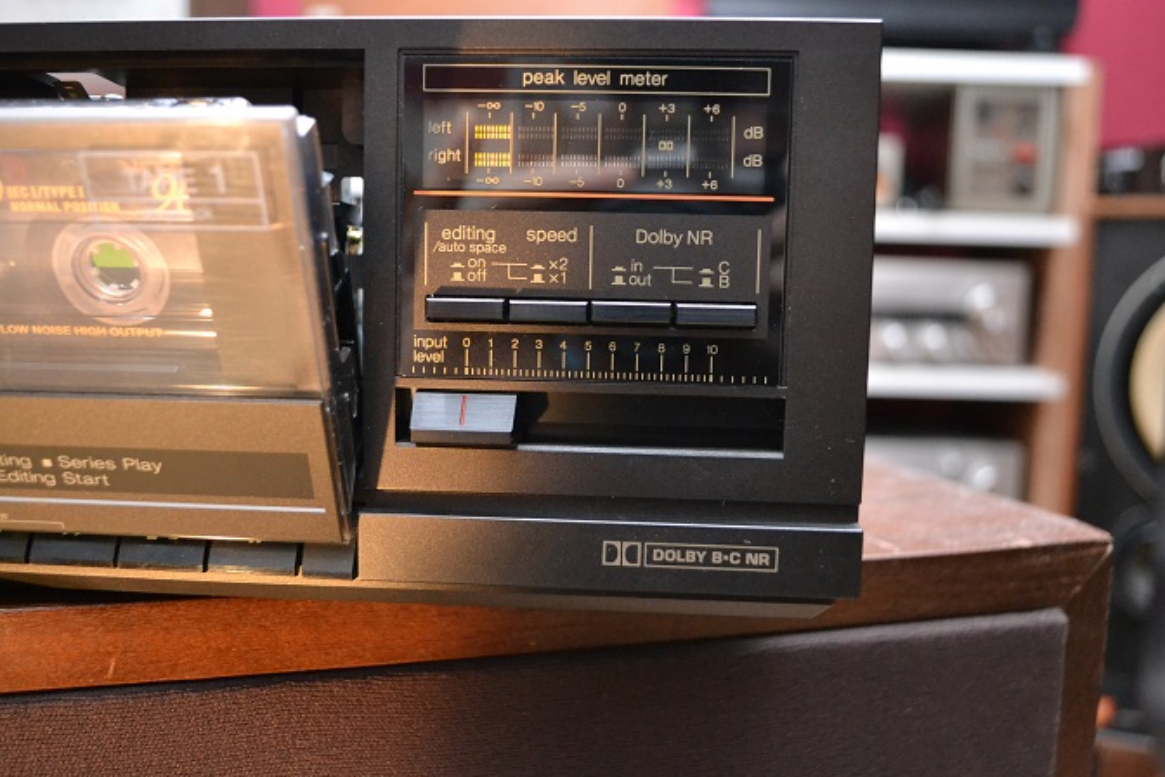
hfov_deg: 53.1
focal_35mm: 36
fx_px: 1165
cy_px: 388
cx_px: 582
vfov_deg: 36.9
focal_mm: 24
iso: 3200
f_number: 4
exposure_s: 1/60
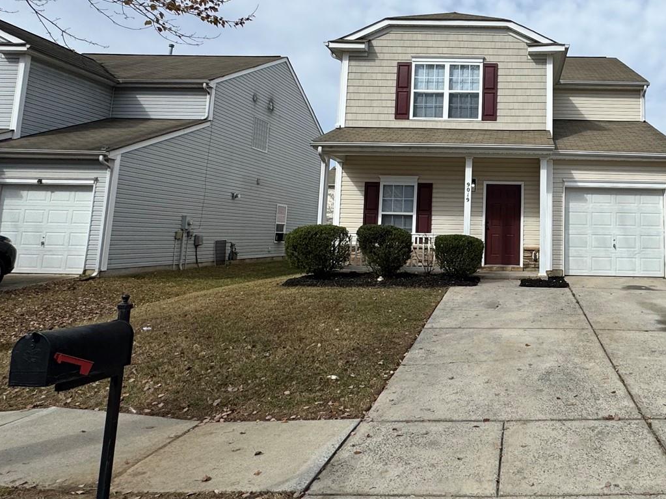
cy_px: 166
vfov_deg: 48.9
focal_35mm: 28
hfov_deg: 59.3
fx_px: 539
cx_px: 516
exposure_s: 1/3106
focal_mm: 2.22
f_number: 2.2
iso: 50
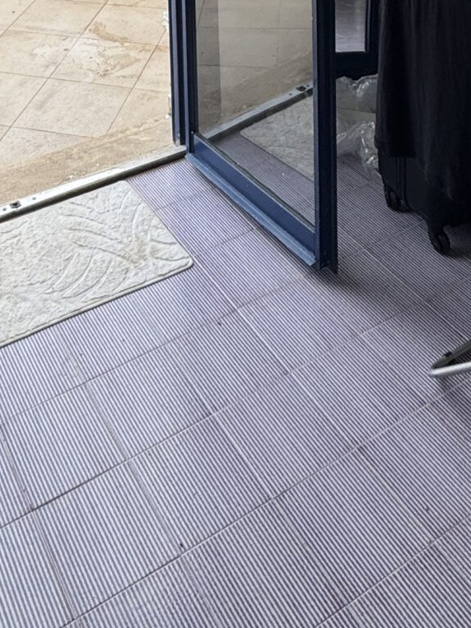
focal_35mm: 47
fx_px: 853
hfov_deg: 30.5
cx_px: 130
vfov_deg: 29.4
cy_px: -254
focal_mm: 2.22
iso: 40
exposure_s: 1/556
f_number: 2.2
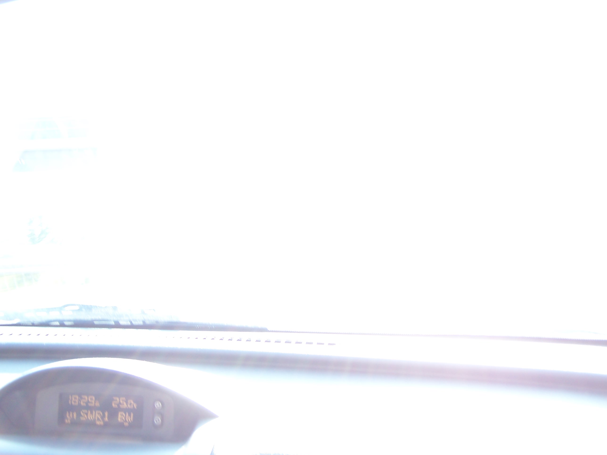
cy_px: 228
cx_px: 304
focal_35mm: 38
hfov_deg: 49.0
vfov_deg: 37.7
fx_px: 666
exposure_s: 1/40
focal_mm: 6.3
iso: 80
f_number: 2.8
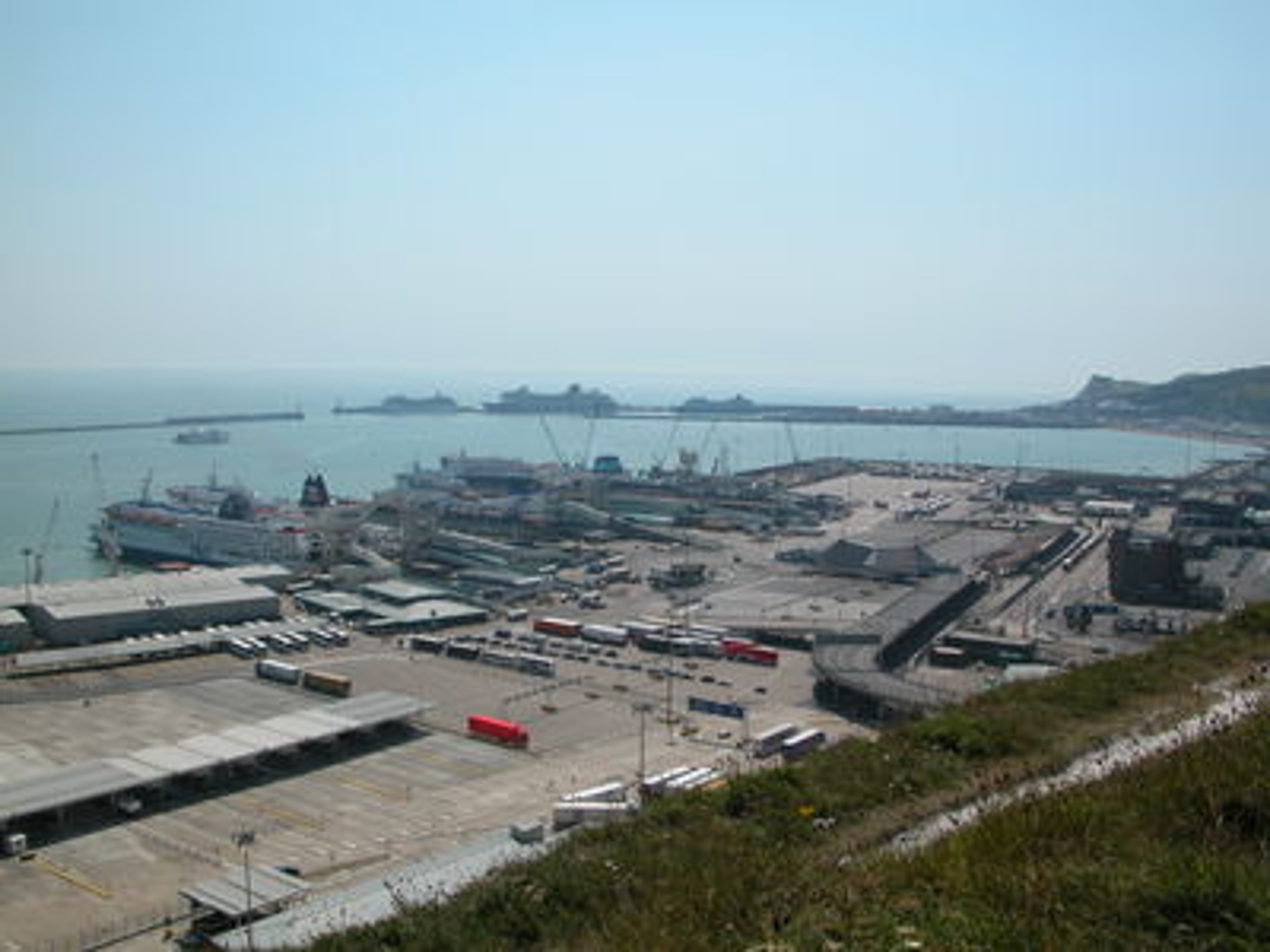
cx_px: 635
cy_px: 476
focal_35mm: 35
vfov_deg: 40.7
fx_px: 1284
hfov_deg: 52.6
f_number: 8
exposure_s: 1/476
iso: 100
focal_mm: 8.9
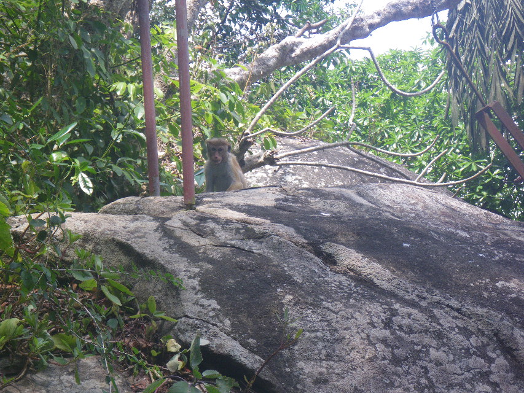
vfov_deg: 19.1
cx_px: 262
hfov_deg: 25.3
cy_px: 196
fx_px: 1166
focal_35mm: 77
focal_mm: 13.7
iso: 125
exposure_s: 1/100
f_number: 4.8
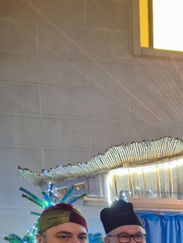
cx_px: 265
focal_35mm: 71
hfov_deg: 18.6
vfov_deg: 23.4
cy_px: 335
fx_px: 500
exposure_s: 1/25
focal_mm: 5.54
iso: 400
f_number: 1.8
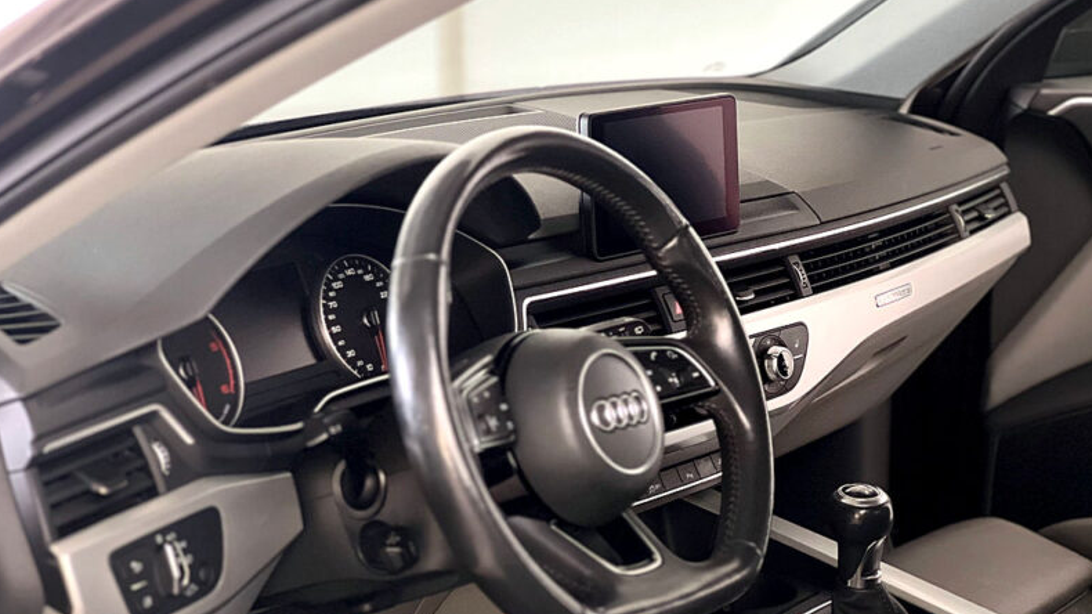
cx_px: 546
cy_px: 319
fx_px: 2461
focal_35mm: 85
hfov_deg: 25.0
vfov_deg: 14.2
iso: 160
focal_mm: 9
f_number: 2.8
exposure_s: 1/40
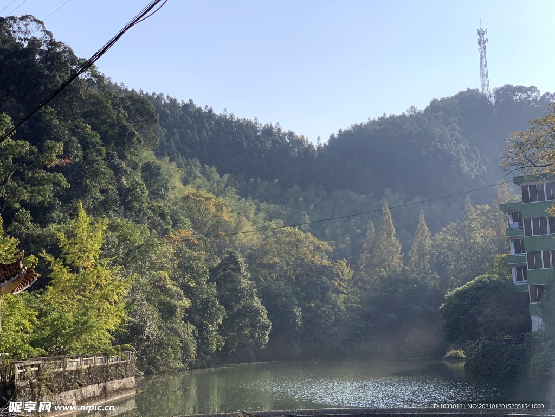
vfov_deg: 28.0
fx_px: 834
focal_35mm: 52
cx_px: 278
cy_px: 208
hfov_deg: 36.8
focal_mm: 6
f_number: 2.4
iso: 16
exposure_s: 1/1497
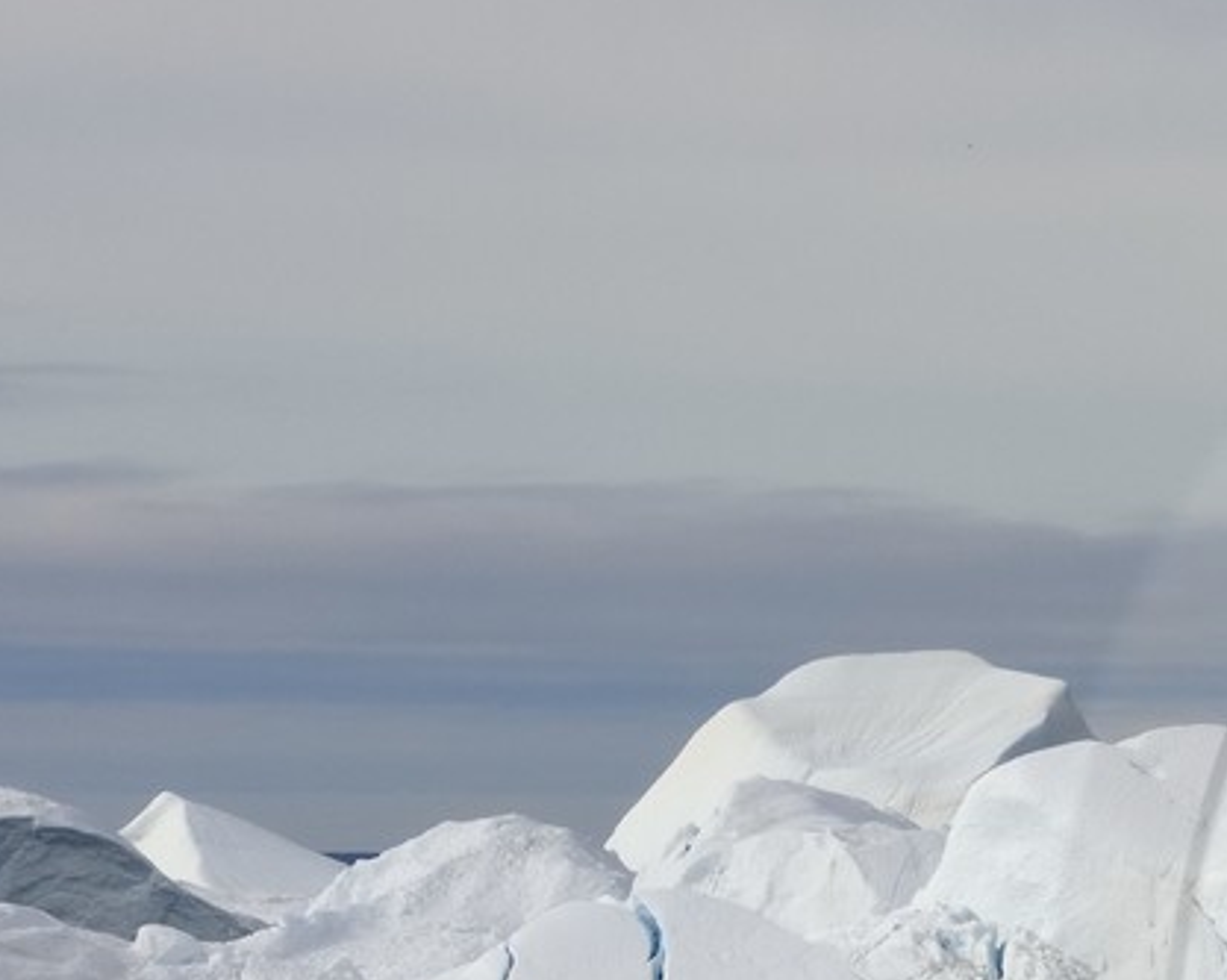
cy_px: 1121
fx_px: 22209
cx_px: 2239
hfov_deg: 3.1
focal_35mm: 612
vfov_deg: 2.5
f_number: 20
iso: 400
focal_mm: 170
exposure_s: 1/320
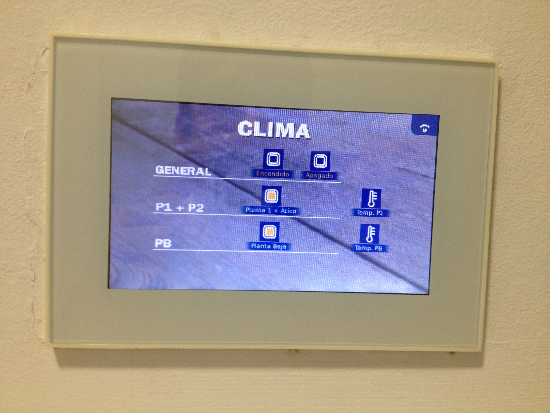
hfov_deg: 52.6
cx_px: 275
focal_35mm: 35
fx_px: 556
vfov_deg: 40.7
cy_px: 206
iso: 50
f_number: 2.4
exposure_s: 1/30
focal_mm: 4.28
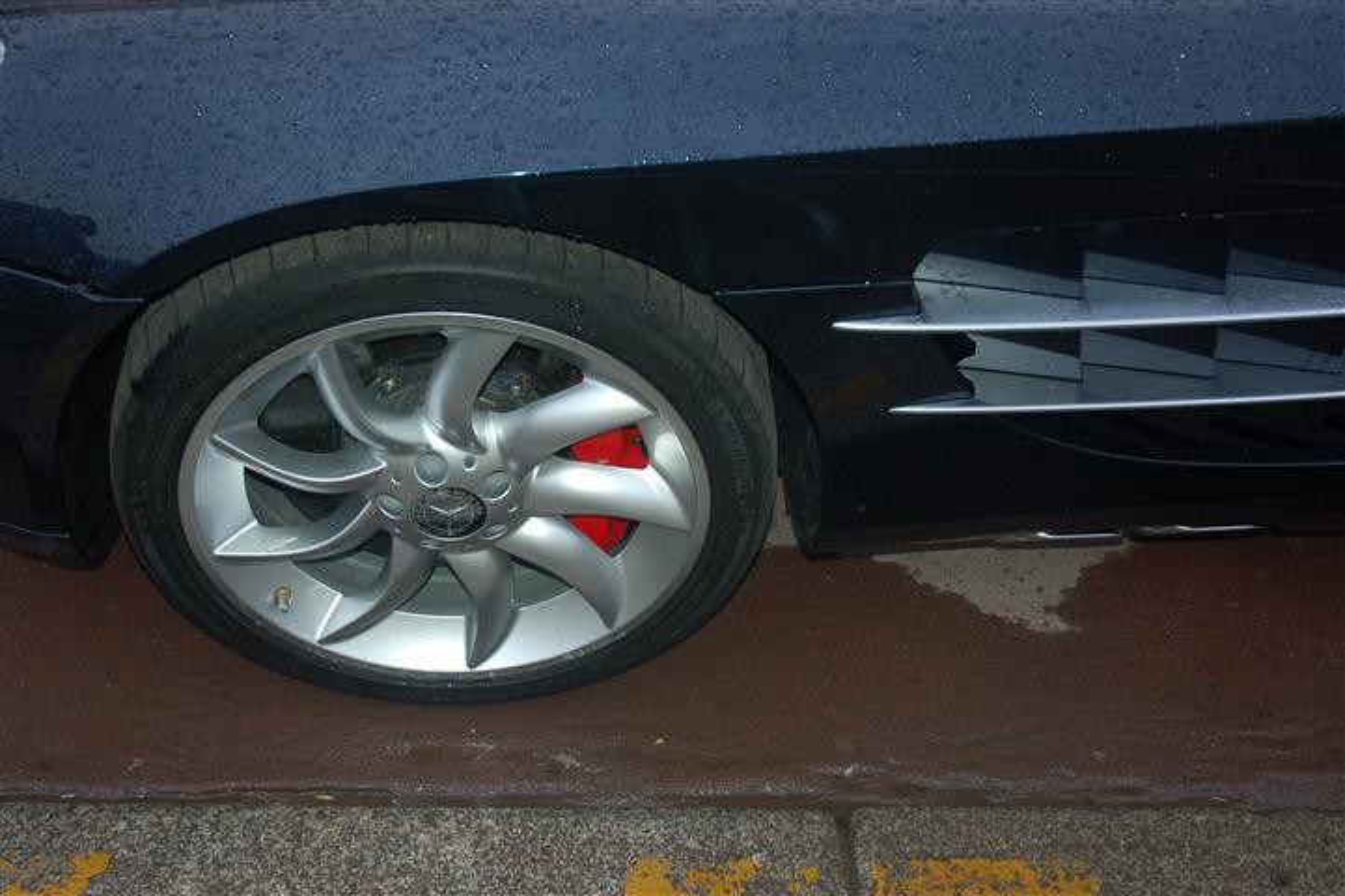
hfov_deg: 42.3
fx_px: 1736
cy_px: 448
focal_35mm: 46
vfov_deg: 28.9
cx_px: 672
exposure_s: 1/60
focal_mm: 31
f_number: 4
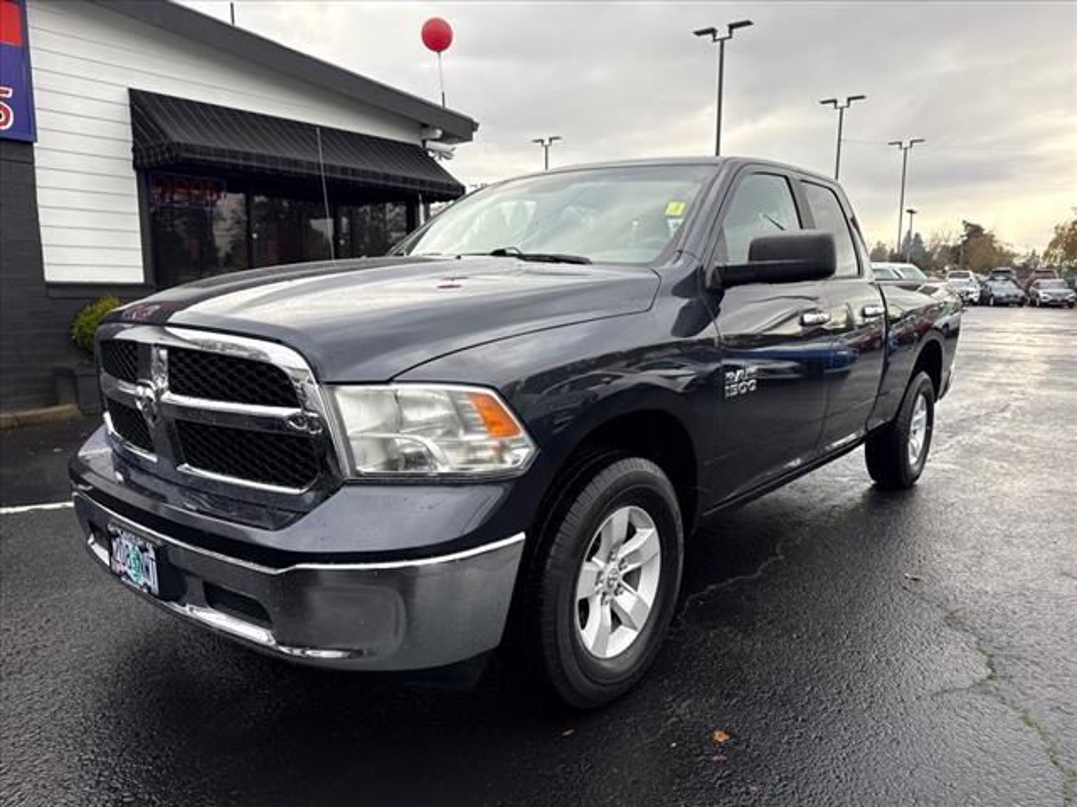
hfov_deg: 71.6
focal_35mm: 24
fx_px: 747
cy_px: 404
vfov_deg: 56.8
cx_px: 538
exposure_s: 1/780
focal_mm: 6.76
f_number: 1.78
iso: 100
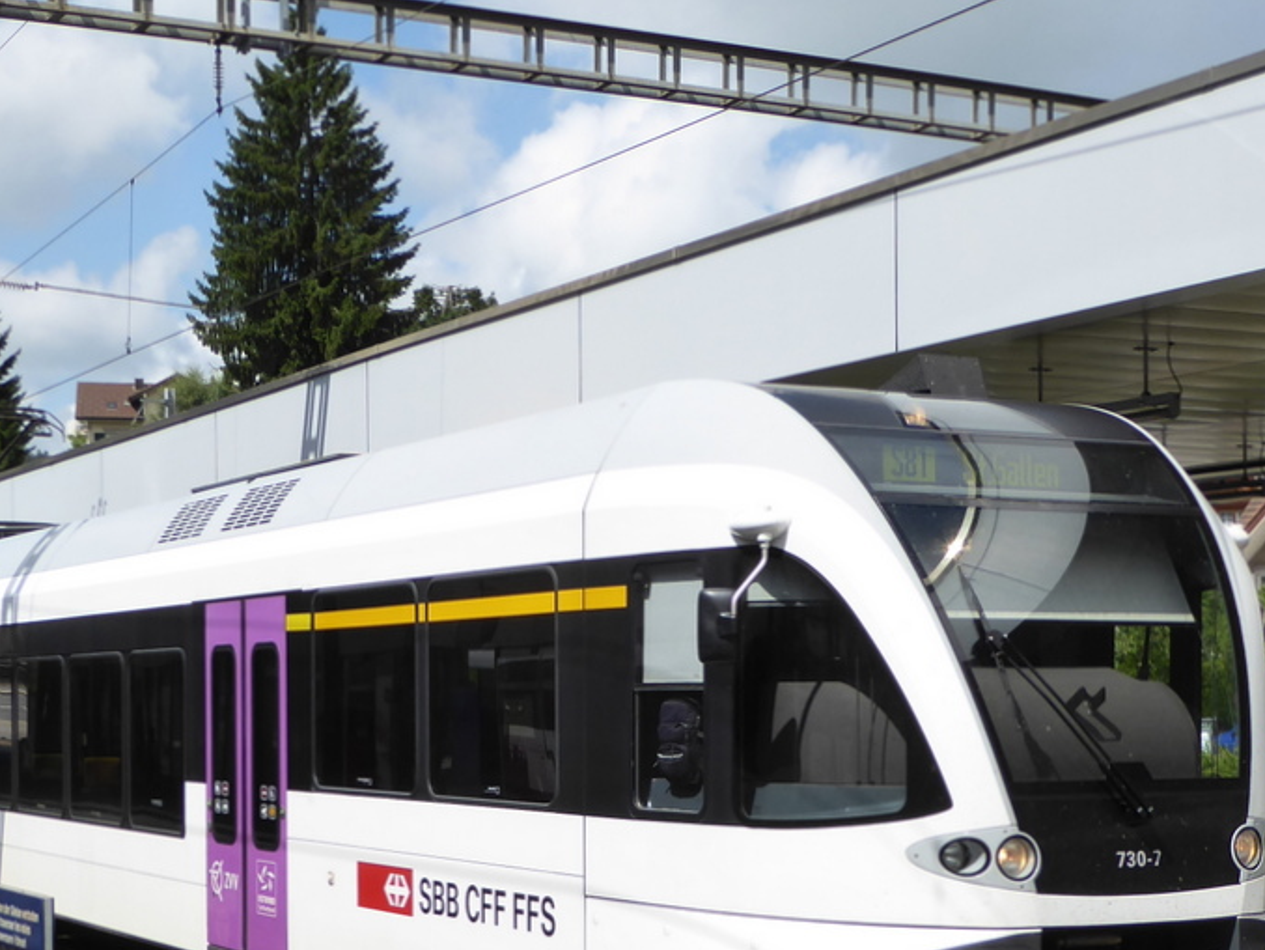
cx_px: 580
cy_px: 776
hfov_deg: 28.1
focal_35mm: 69
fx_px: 2522
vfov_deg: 21.0
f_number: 3.7
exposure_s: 1/800
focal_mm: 6.7
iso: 125
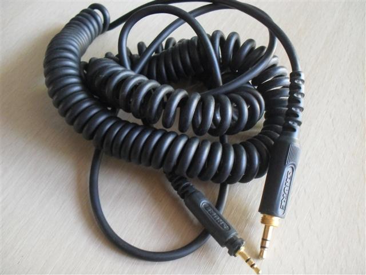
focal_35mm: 38
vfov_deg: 37.7
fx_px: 402
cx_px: 183
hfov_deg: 49.0
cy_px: 138
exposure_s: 1/15
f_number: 2.8
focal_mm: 6.3
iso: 240
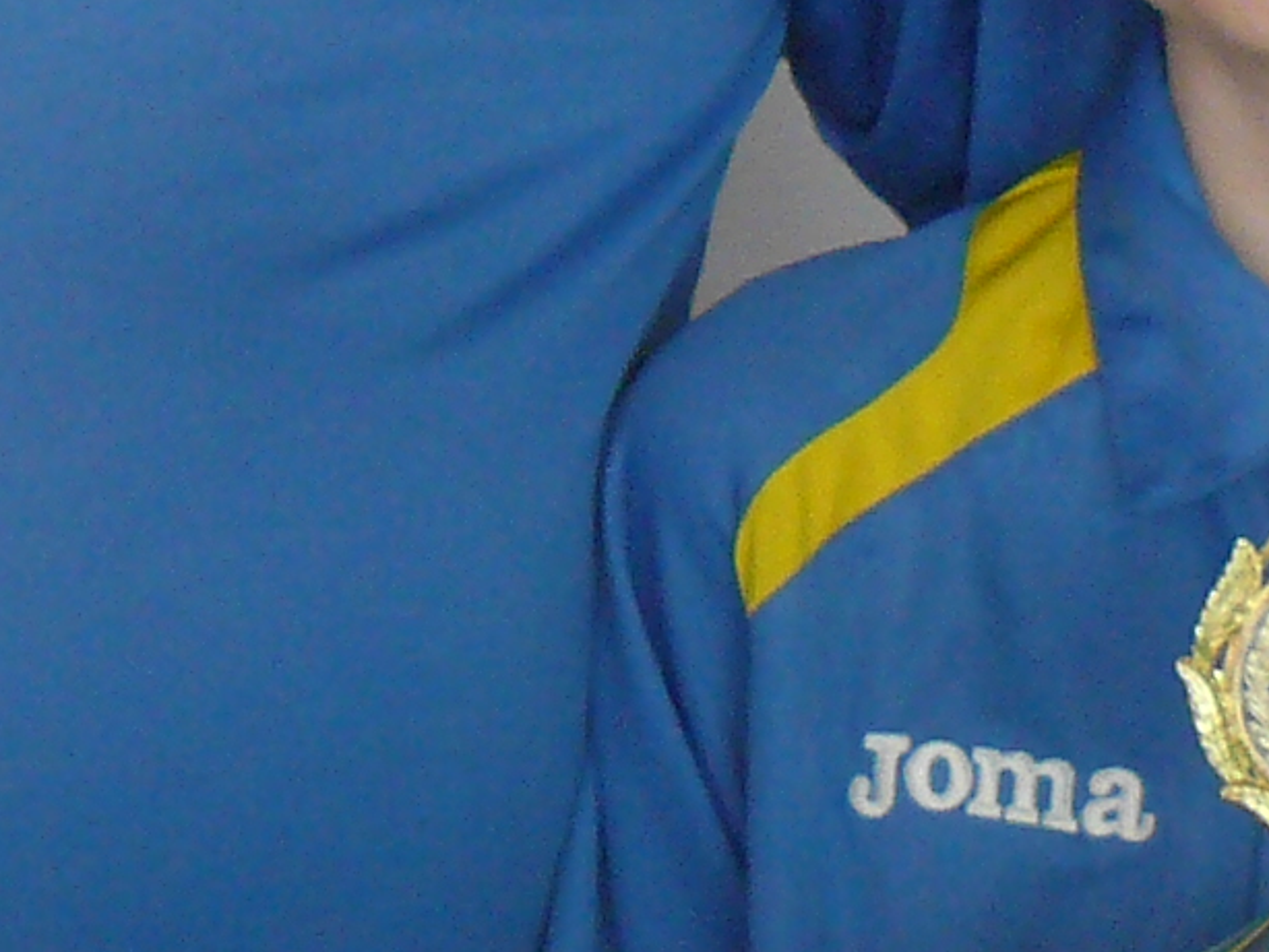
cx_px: -58
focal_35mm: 180
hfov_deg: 10.9
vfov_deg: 8.1
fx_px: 6601
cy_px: -335
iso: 200
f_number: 2.8
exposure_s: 1/20
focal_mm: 6
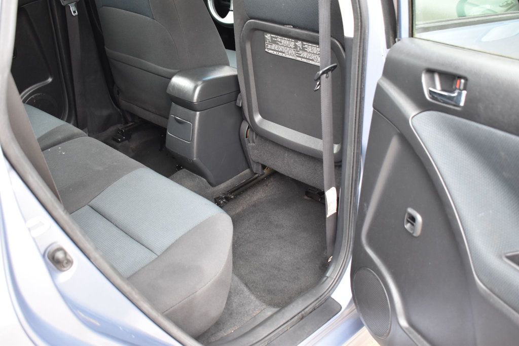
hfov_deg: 49.6
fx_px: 562
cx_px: 260
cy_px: 173
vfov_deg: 34.2
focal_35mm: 39
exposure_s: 1/60
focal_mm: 26
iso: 900
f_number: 4
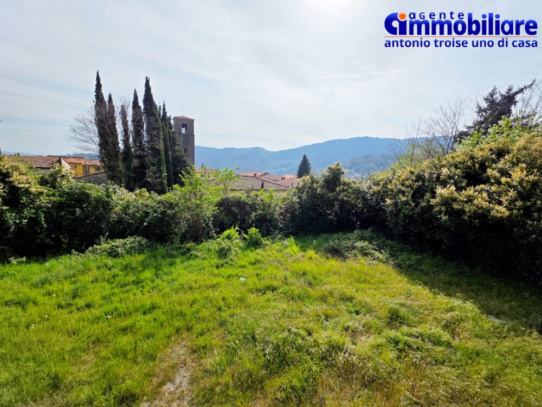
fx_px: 204
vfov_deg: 89.9
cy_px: 204
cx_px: 271
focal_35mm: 13
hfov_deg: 106.2
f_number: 1.9
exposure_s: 1/4413
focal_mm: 2.2
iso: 40
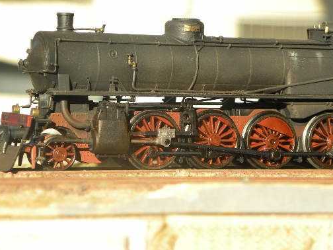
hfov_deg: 15.2
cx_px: 165
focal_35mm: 130
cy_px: 117
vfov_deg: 11.4
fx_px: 1251
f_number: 4
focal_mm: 20.8
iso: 64
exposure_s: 1/147
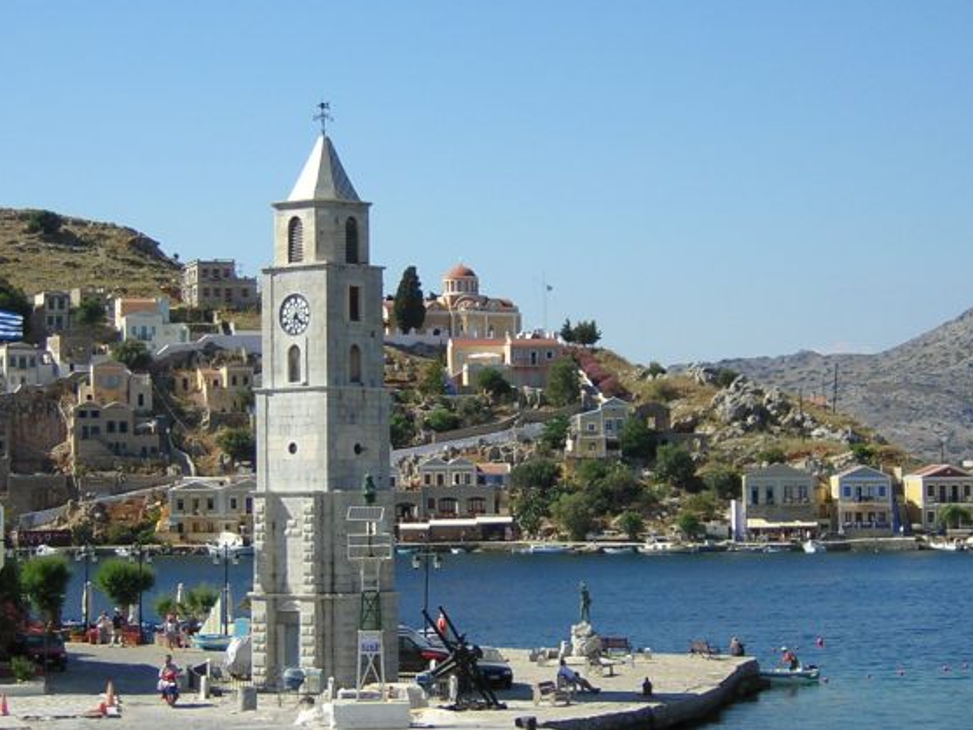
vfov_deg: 15.9
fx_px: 2615
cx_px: 459
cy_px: 380
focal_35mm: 93
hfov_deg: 21.1
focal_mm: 9.6
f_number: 3.8
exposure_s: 1/686
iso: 100
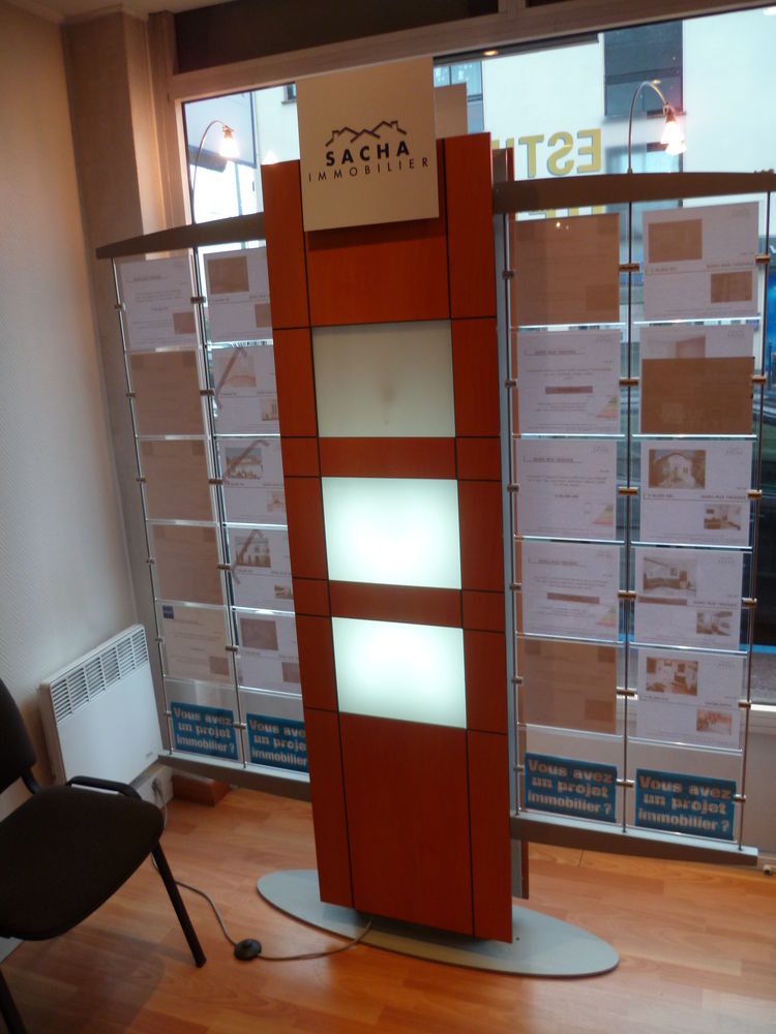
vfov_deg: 63.4
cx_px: 388
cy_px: 517
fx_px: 837
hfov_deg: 49.7
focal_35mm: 28
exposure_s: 1/30
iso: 125
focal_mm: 5
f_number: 2.8
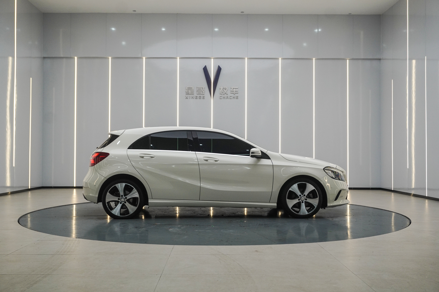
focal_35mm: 38
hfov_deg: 51.3
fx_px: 457
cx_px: 220
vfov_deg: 35.5
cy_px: 146
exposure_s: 1/80
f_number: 6.3
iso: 500
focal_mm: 25
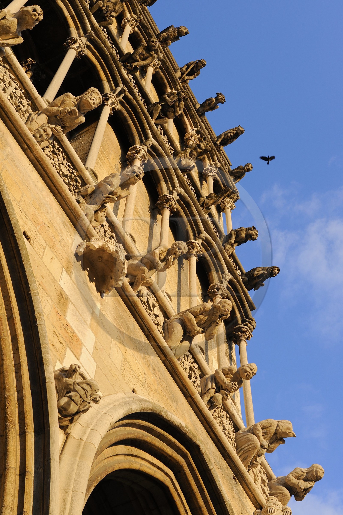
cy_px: 258
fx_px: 801
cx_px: 172
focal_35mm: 56
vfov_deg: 35.7
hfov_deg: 24.2
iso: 400
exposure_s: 1/160
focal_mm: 56
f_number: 14
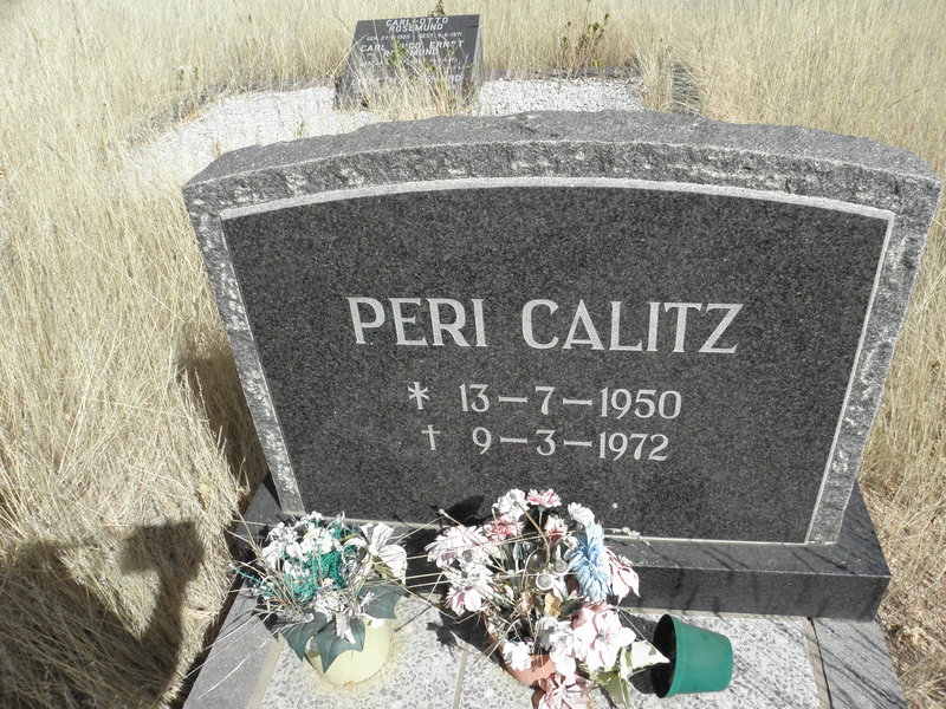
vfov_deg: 53.1
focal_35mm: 26
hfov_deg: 67.3
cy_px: 354
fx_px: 711
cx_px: 473
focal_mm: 4.6
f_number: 5.6
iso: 64
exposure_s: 1/250
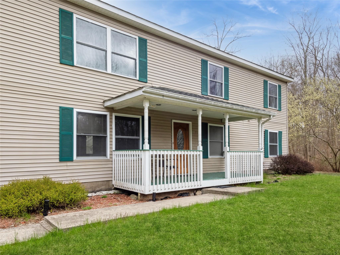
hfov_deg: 71.6
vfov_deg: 56.8
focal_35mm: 24
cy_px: 128
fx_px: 236
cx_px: 170
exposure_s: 1/100
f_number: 8
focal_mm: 12
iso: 200
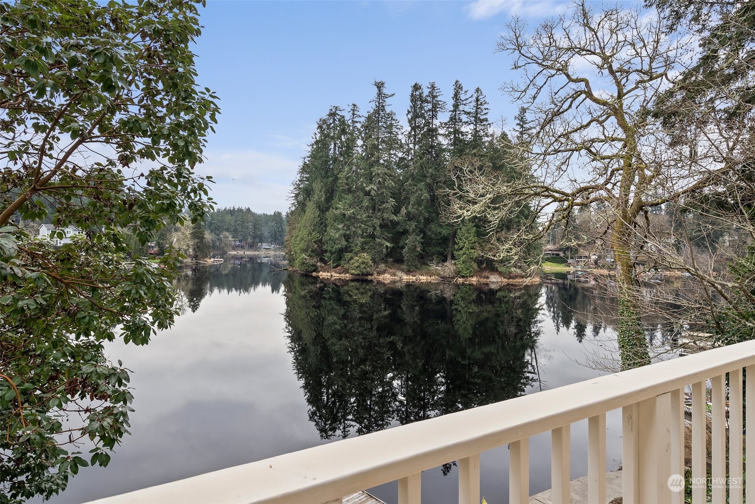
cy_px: 252
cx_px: 378
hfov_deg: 81.2
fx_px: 441
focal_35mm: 21
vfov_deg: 59.5
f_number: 8
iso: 500
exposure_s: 1/15
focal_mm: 21
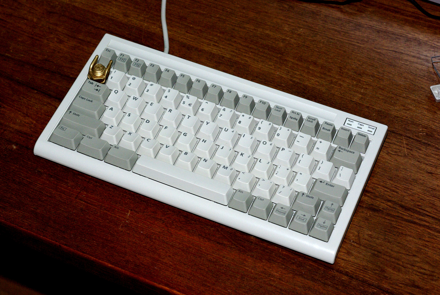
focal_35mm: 75
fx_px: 918
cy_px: 148
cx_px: 220
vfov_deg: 18.2
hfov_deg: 27.0
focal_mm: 50
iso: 800
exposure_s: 1/60
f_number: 8
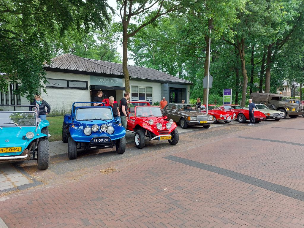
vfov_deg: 54.9
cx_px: 152
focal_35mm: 25
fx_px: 220
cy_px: 114
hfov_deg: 69.4
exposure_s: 1/153
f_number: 1.8
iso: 25
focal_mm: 5.23
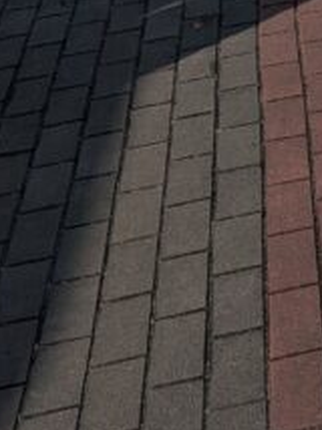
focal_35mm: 115
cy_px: -460
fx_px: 1429
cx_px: 622
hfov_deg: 11.7
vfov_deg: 14.1
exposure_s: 1/2227
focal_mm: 4.53
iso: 28
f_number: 1.7
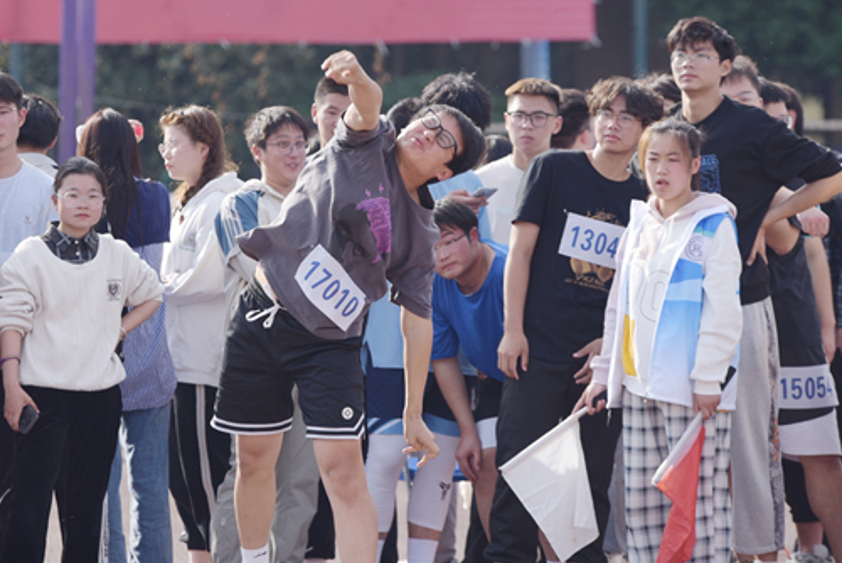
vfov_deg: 4.3
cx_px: 290
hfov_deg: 6.4
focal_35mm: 320
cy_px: 140
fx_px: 7488
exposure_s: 1/800
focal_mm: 200
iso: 100
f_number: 4
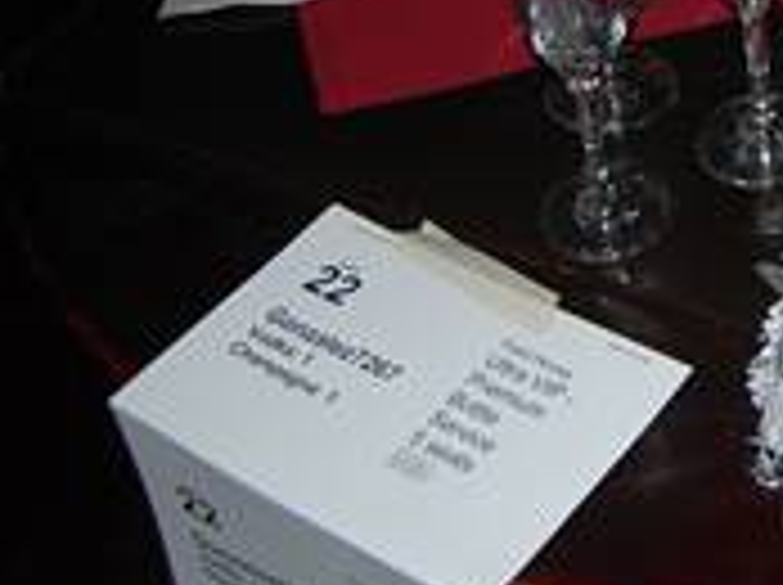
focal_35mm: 83
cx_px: 976
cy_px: -117
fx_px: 1875
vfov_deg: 17.0
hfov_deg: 21.6
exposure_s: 1/60
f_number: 3.8
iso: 400
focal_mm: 20
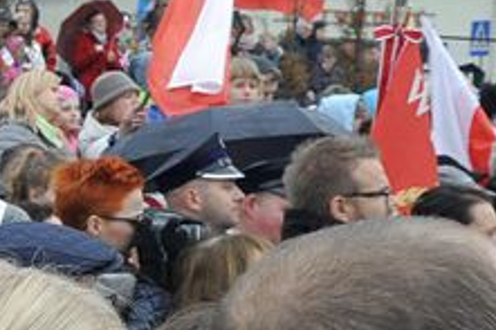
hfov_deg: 12.8
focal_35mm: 150
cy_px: 282
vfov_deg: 9.1
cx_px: -310
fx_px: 2065
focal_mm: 26
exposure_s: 1/250
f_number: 8
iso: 800
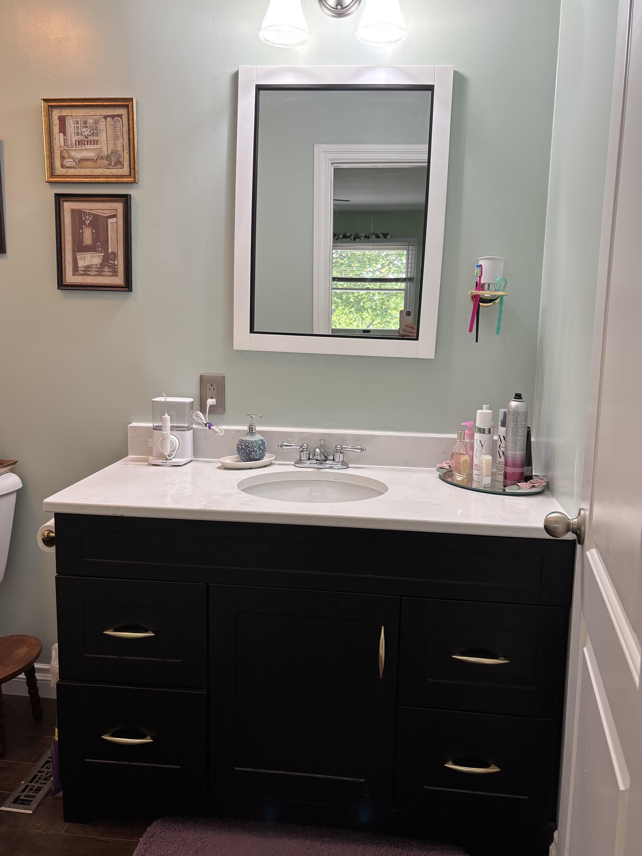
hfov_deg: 49.8
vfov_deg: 63.4
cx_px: 323
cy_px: 405
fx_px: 692
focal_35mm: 28
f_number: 1.6
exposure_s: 1/60
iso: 100
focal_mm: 5.96
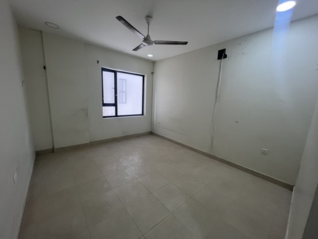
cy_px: 120
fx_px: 119
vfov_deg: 89.9
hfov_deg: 106.2
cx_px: 159
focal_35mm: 13
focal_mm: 1.57
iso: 200
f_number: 1.8
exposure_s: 1/100
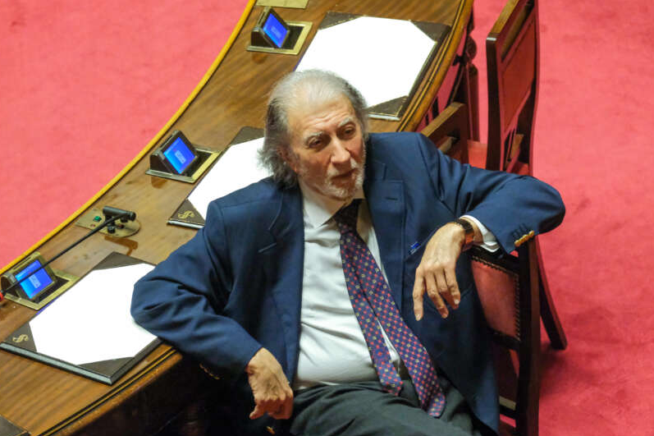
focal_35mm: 322
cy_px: 200
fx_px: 5848
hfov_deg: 6.4
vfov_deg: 4.3
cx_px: 357
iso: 10000
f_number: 6.4
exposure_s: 1/100
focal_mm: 189.7
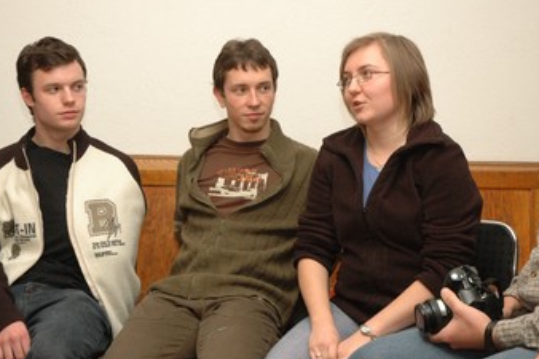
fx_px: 1167
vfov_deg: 17.5
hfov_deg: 26.0
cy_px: 171
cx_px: 249
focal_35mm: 78
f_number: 5.6
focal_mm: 44
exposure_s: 1/60
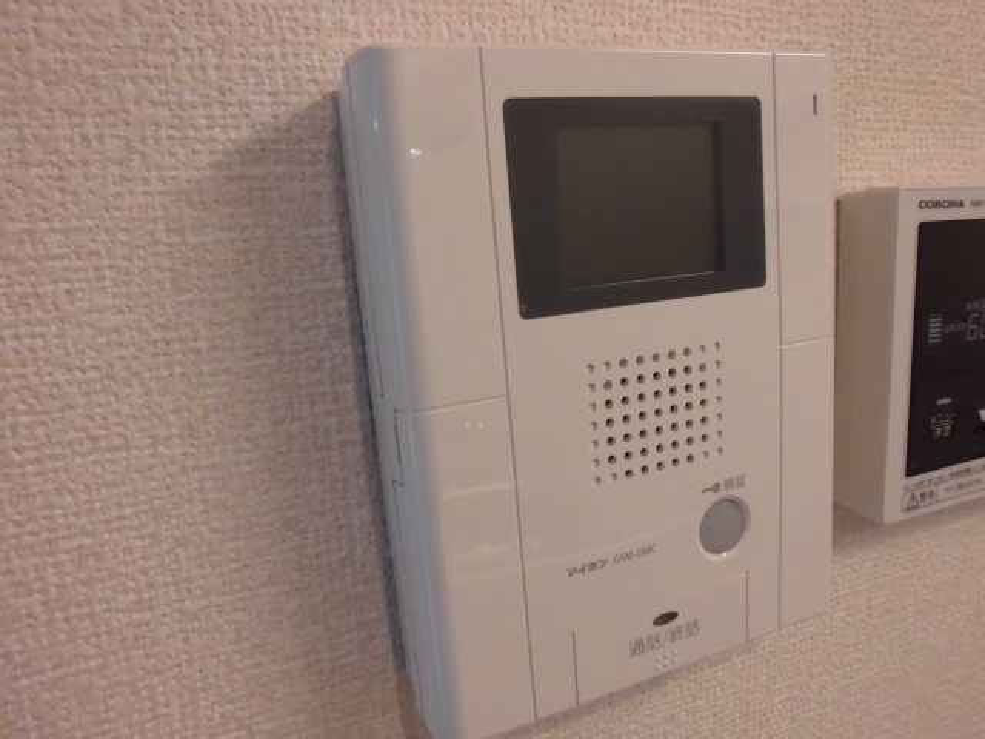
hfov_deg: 67.3
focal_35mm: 26
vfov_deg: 53.1
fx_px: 740
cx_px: 492
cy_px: 370
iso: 400
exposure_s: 1/25
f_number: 3.5
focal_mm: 4.6
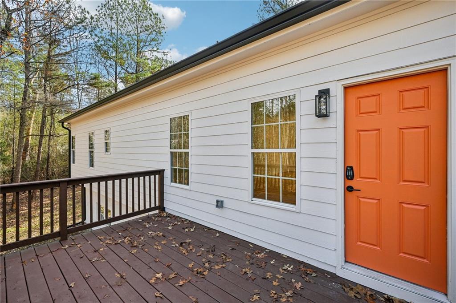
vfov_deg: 75.4
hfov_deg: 98.6
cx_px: 228
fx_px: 196
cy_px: 152
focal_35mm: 16
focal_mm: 15.5
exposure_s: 1/80
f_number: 8
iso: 100
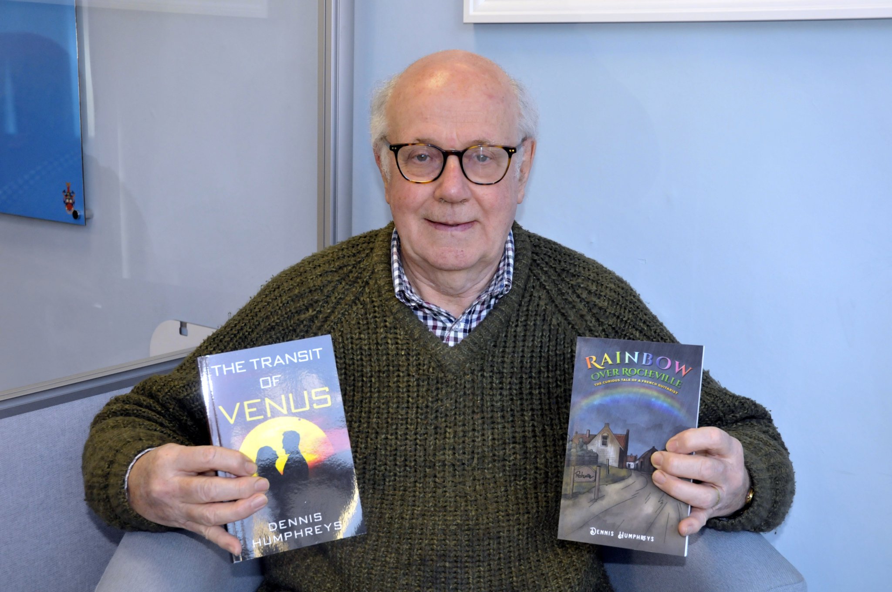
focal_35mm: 46
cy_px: 296
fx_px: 1151
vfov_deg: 28.9
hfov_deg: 42.4
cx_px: 446
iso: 1250
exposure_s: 1/160
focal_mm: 31
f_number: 5.6
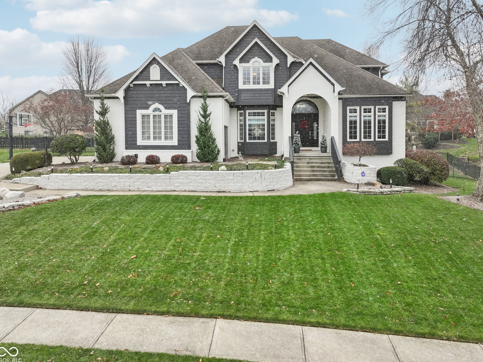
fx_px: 349
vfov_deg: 54.9
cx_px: 237
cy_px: 181
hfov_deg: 69.4
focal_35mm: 25
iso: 160
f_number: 2.8
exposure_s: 1/640
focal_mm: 12.3
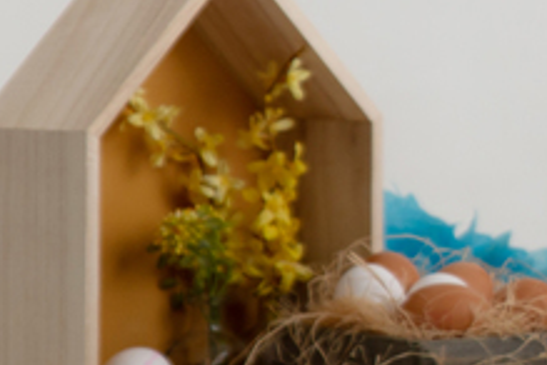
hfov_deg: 5.9
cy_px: -39
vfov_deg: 4.0
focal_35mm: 339
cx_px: 1199
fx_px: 5151
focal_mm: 62
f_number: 3.5
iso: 200
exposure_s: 1/100
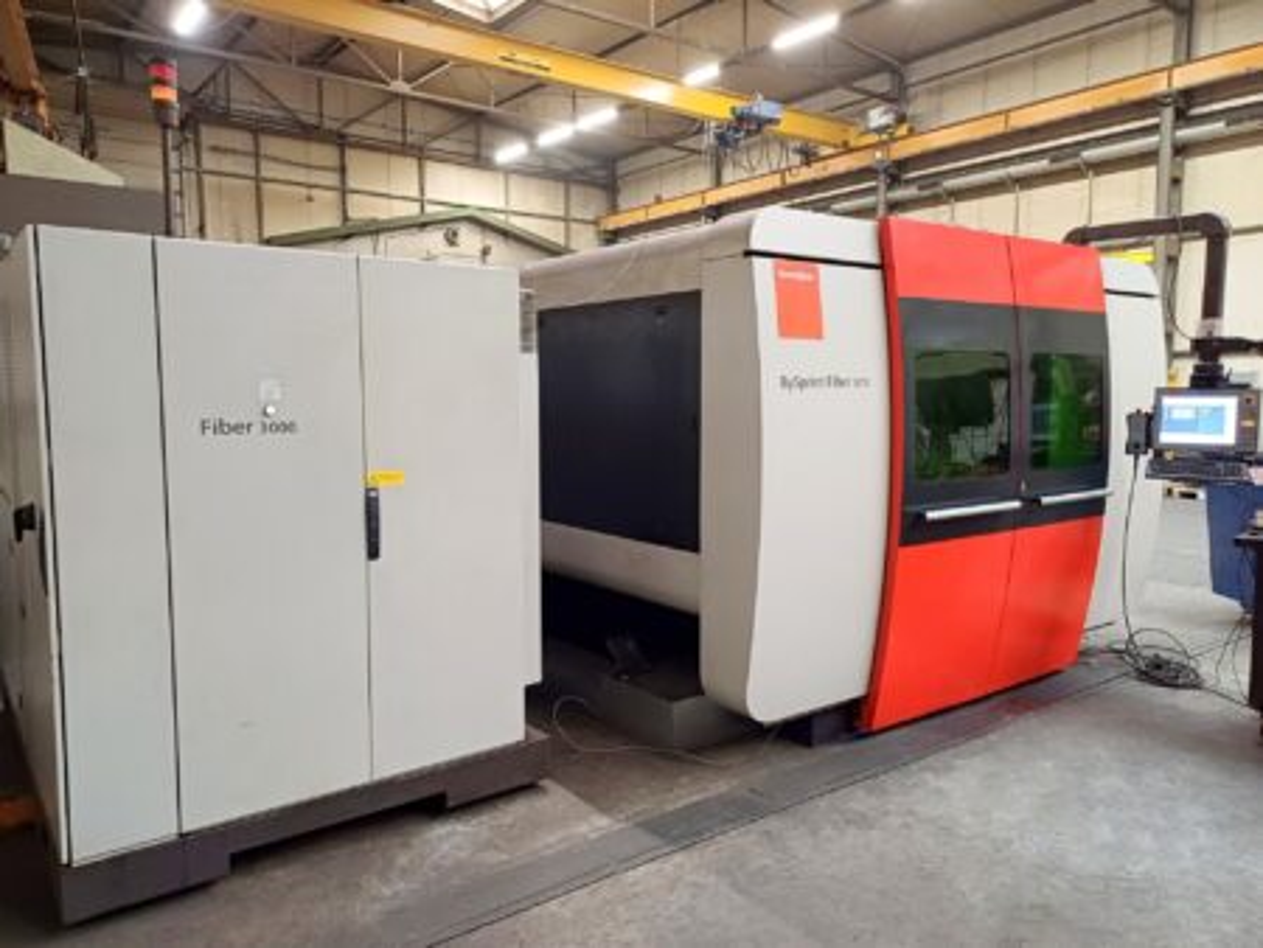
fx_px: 913
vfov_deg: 54.9
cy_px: 474
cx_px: 632
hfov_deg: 69.4
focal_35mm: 25
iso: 500
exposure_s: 1/25
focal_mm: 4.65
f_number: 1.8
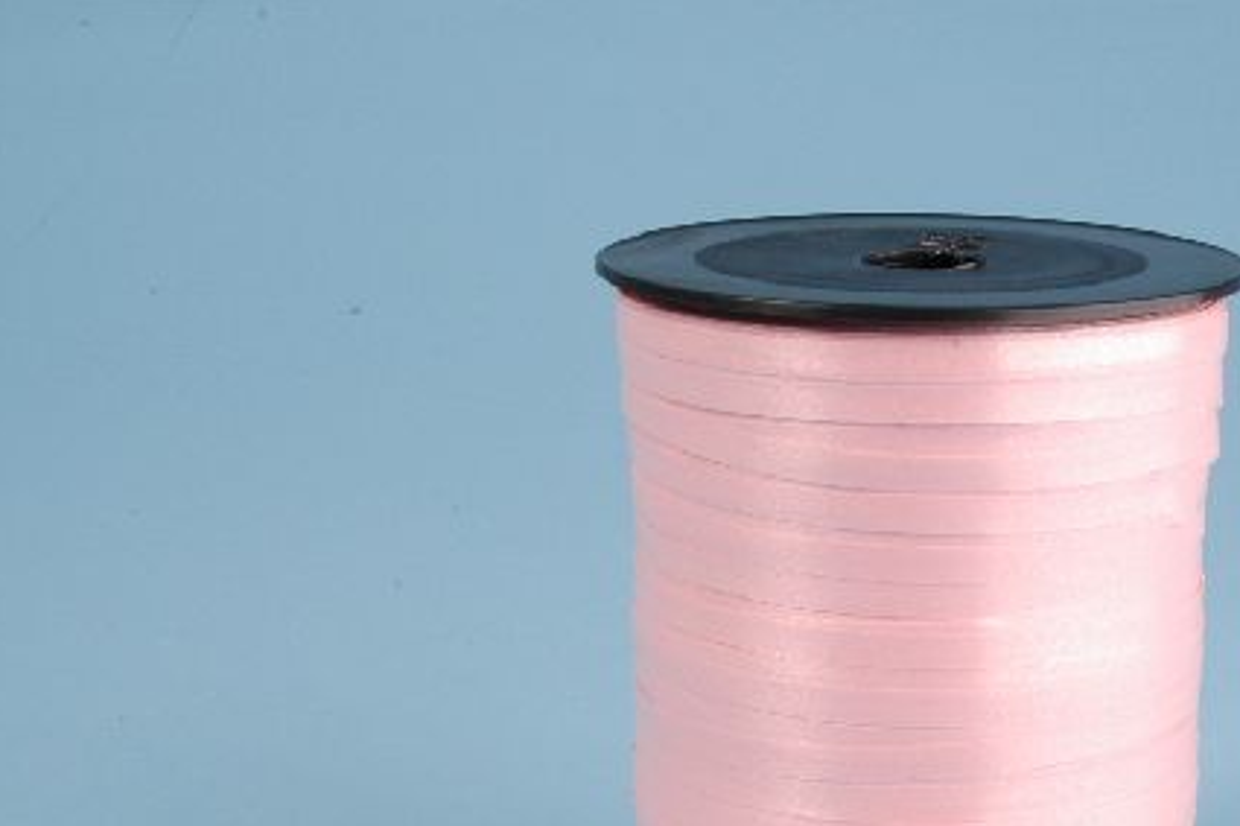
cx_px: 916
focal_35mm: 79
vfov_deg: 17.1
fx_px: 2720
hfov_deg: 25.4
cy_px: 721
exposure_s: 1/800
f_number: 22
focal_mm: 28
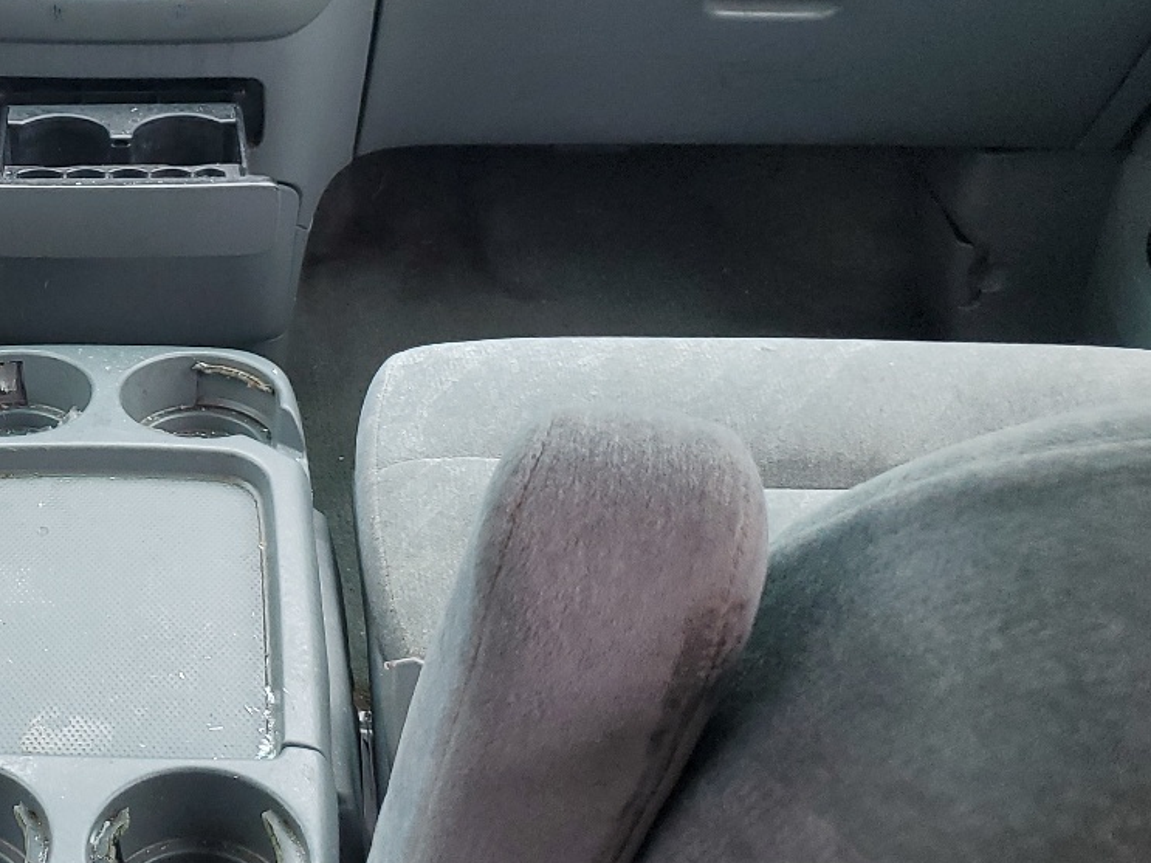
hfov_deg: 31.8
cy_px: 294
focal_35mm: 56
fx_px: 1862
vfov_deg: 26.0
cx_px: 12
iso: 90
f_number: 1.5
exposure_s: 1/120
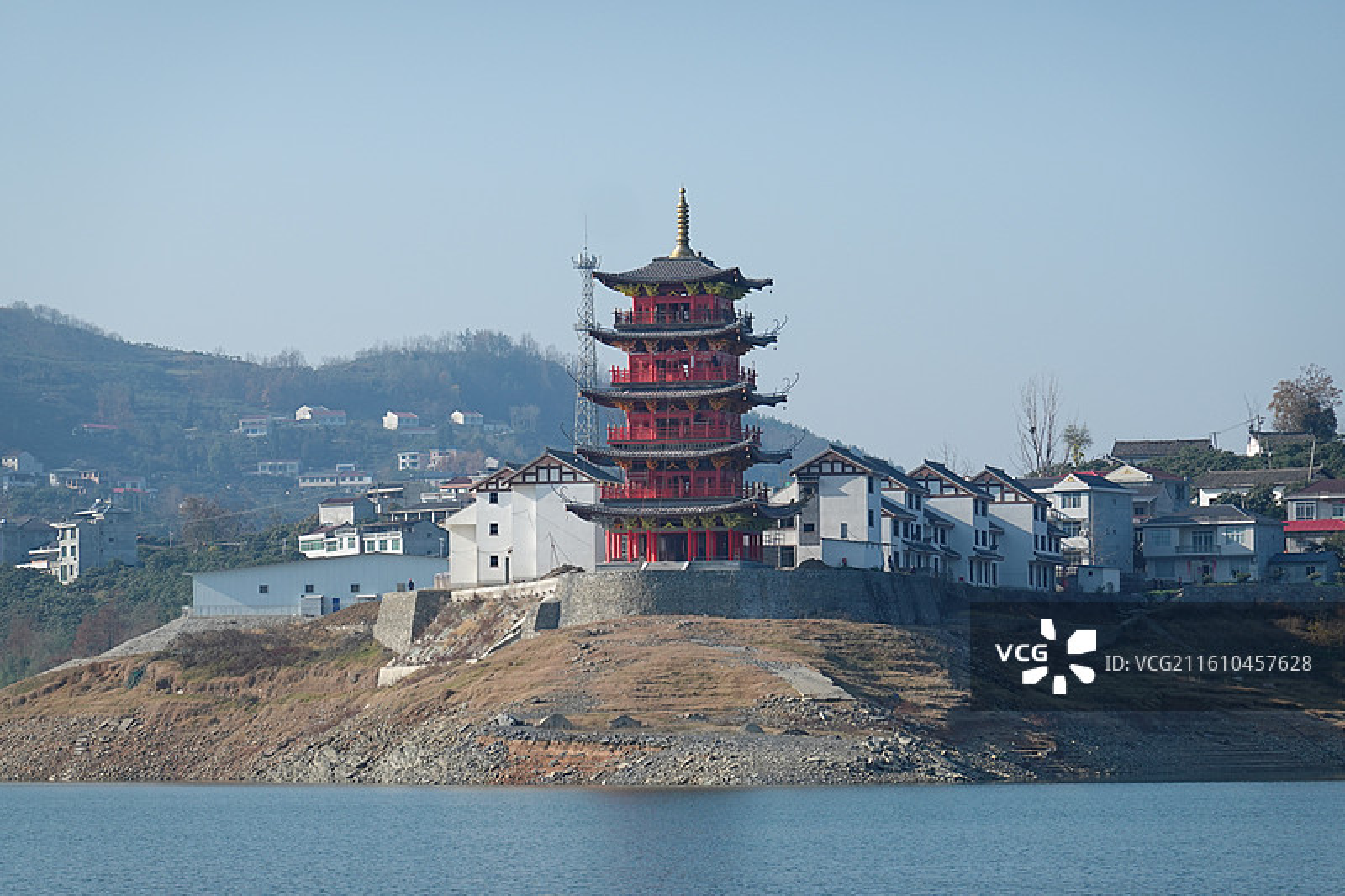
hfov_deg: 13.4
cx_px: 672
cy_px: 448
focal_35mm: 153
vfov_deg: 9.0
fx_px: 5715
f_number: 5.6
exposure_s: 1/640
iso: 125
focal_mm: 55.66
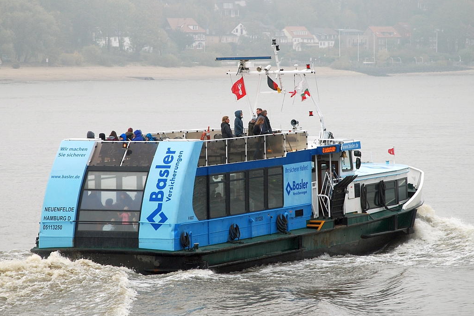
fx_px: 2225
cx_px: 237
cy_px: 158
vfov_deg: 8.1
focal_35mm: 169
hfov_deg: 12.2
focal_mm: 112
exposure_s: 1/125
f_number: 6.3
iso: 200
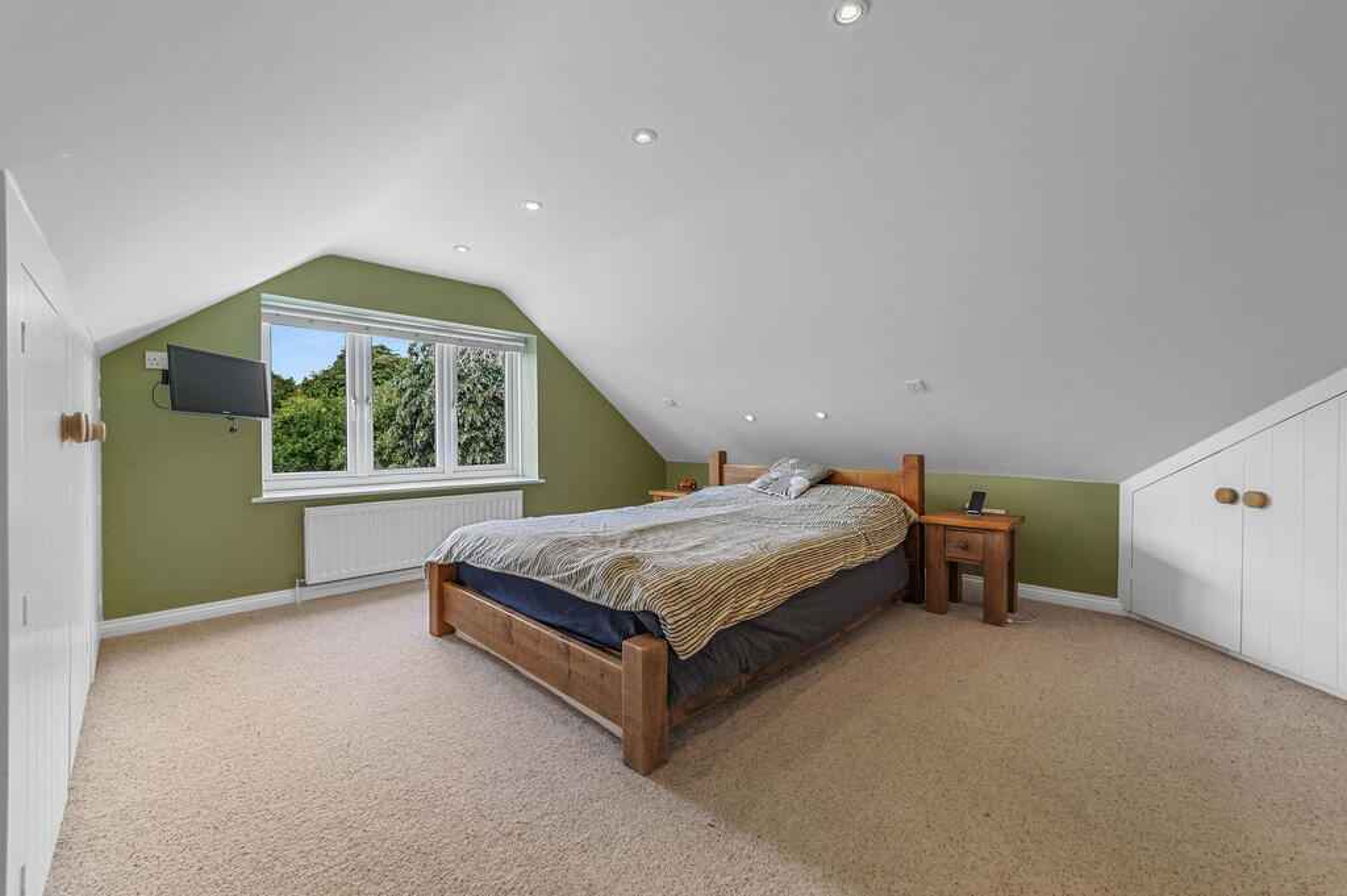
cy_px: 448
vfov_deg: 81.1
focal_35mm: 14
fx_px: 523
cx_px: 674
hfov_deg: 104.3
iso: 400
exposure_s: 1/3
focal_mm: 14
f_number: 8
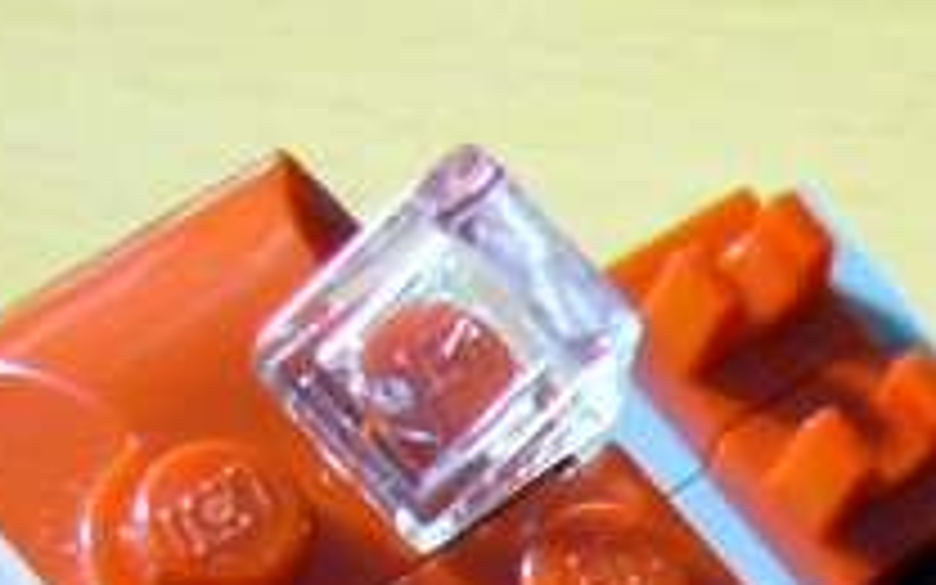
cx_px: 1012
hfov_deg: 17.7
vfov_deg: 10.8
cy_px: 1008
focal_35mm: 114
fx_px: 2908
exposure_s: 1/8
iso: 200
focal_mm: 5.8
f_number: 2.8
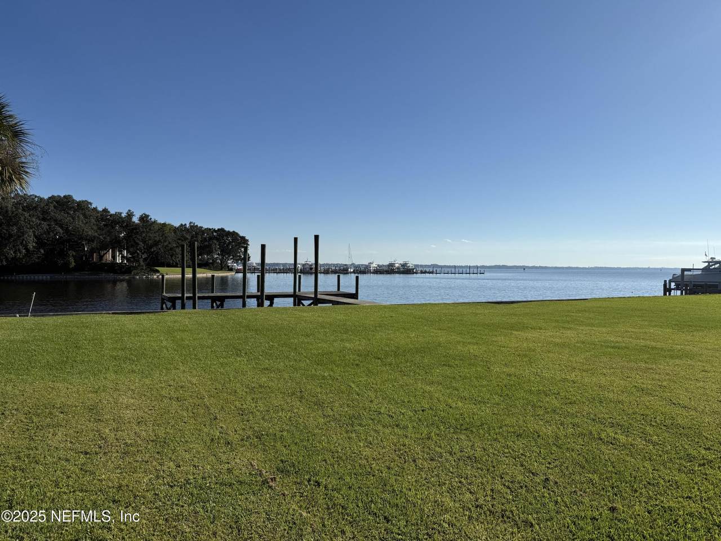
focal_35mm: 24
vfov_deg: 56.8
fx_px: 500
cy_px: 270
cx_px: 360
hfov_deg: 71.6
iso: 80
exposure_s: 1/9091
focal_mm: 6.76
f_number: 1.78
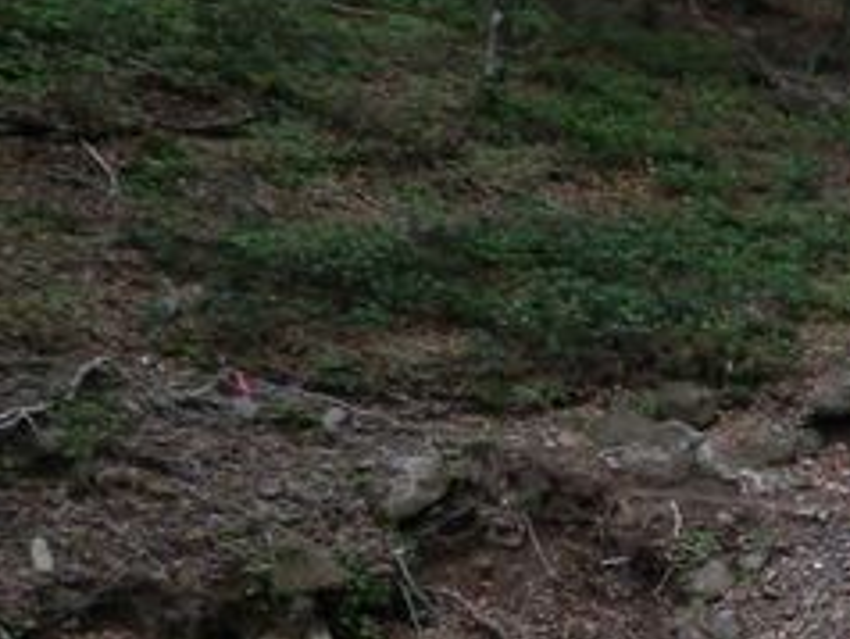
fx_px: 2065
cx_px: 1189
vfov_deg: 16.9
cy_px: 743
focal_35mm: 84
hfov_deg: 20.6
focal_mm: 4.5
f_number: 3
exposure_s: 1/30
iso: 160
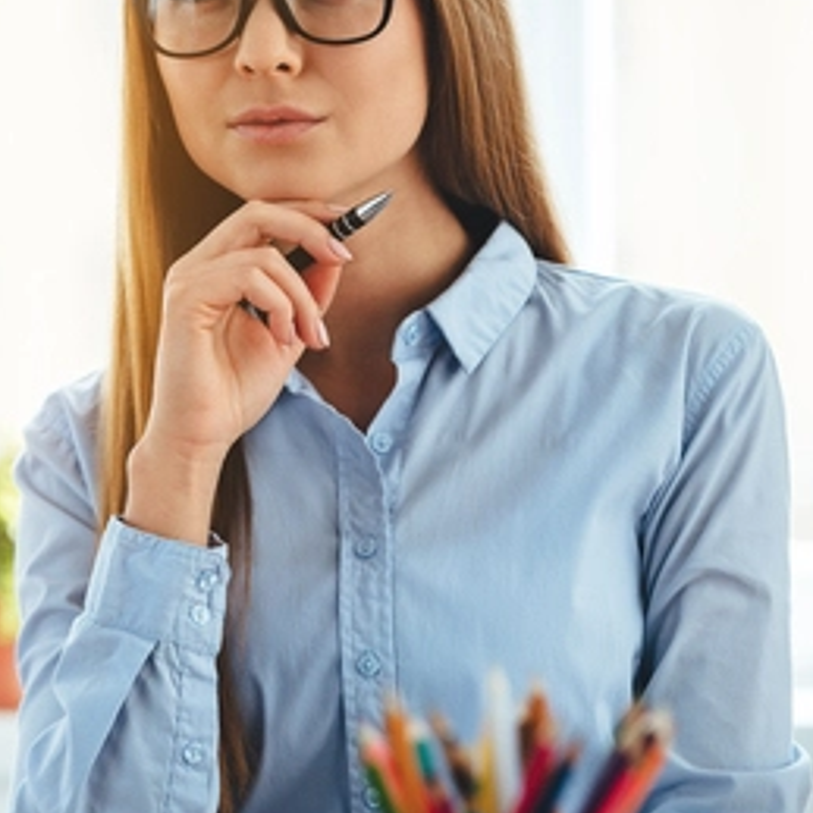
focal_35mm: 276
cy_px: 358
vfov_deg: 6.3
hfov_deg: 6.3
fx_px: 7334
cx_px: 295
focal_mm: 140
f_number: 3.2
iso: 200
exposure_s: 1/160
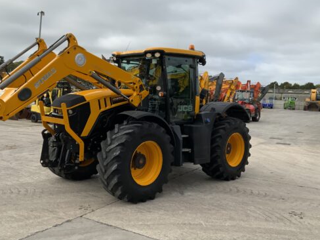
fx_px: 351
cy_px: 101
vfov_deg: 37.6
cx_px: 142
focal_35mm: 38
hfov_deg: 48.9
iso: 16
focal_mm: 3
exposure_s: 1/1675
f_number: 1.8
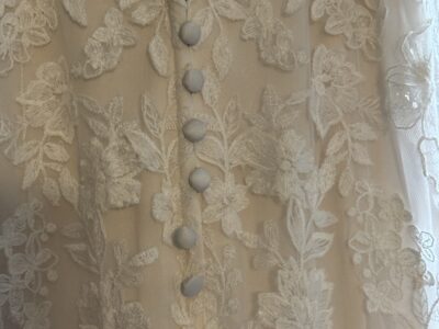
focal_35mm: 48
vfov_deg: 30.3
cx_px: 220
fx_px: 609
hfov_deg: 39.7
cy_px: 164
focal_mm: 6.76
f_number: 1.78
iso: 200
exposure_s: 1/60
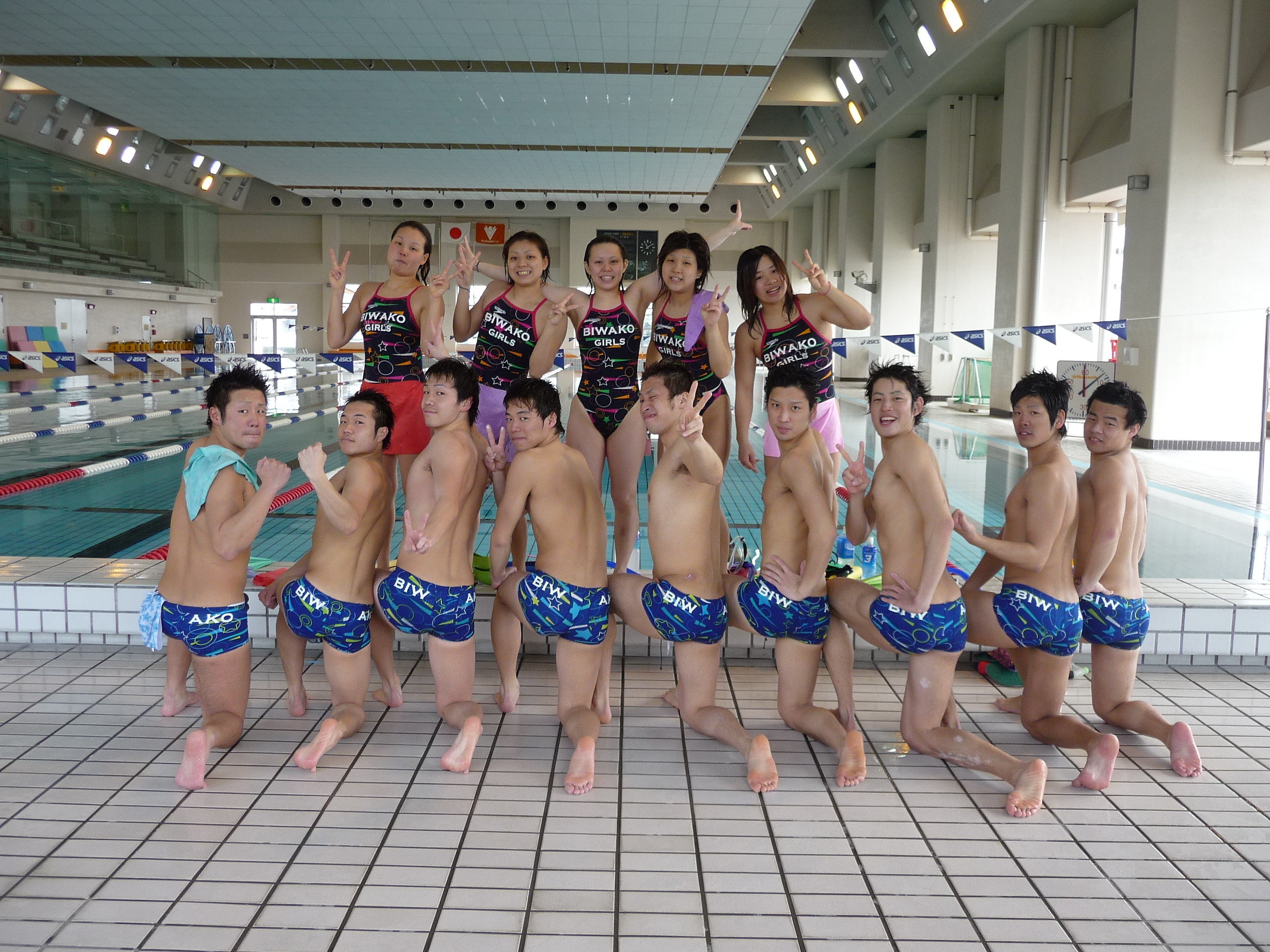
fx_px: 1101
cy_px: 476
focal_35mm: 30
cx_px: 635
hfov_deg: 60.0
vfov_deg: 46.8
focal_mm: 4.7
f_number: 3.3
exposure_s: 1/50
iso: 100
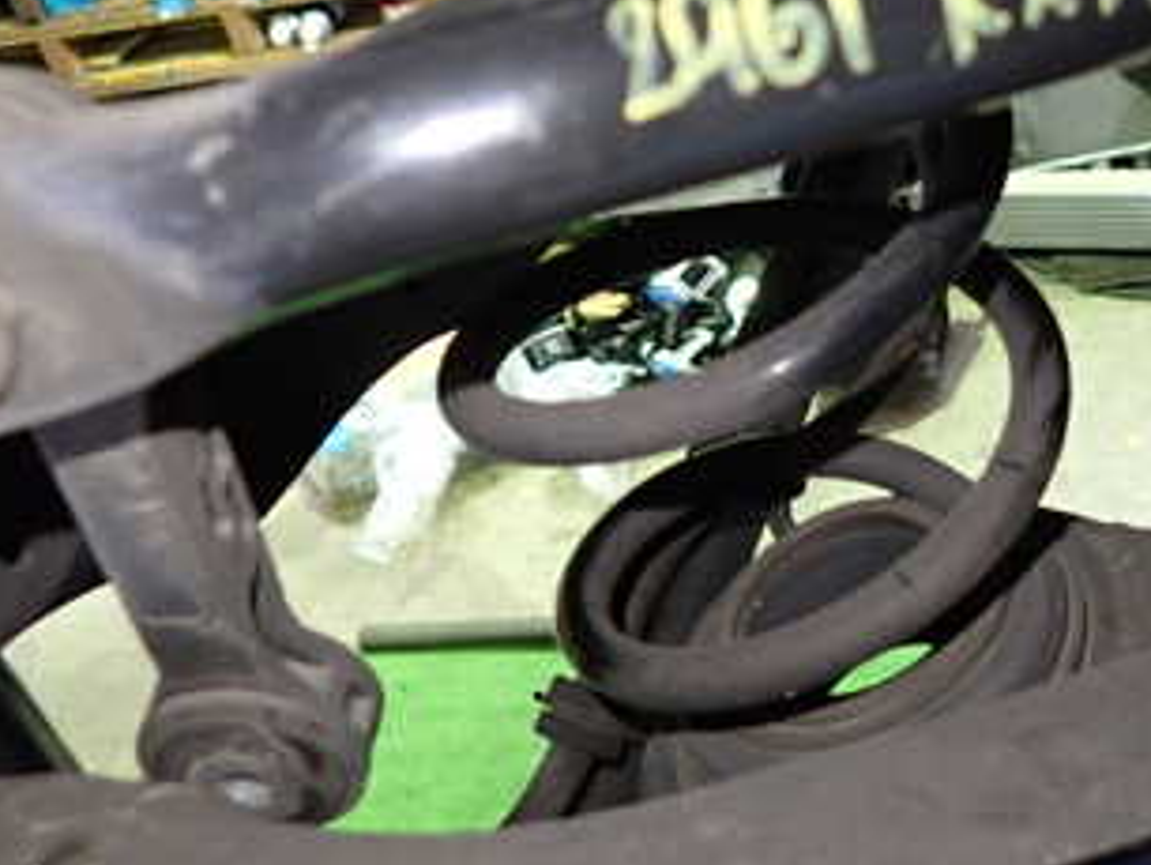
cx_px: 722
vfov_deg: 29.6
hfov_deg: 38.6
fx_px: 1631
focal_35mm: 49
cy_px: 305
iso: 640
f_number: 2
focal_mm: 4.5
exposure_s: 1/30
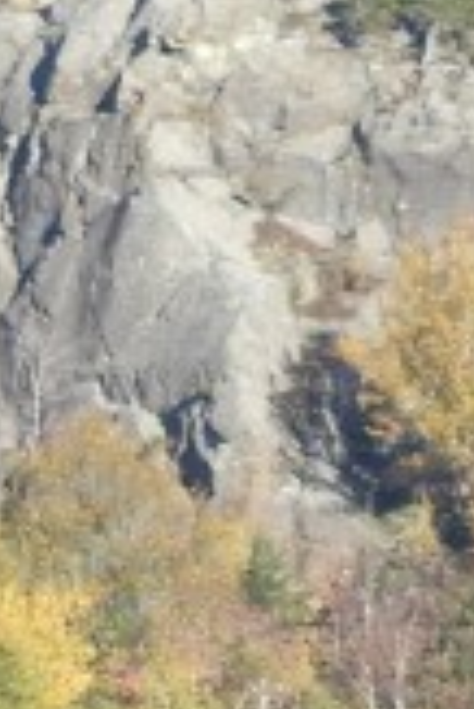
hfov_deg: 0.6
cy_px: 1353
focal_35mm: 2482
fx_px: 48912
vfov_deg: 0.8
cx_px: 574
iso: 100
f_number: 5.5
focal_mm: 48.4
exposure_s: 1/200
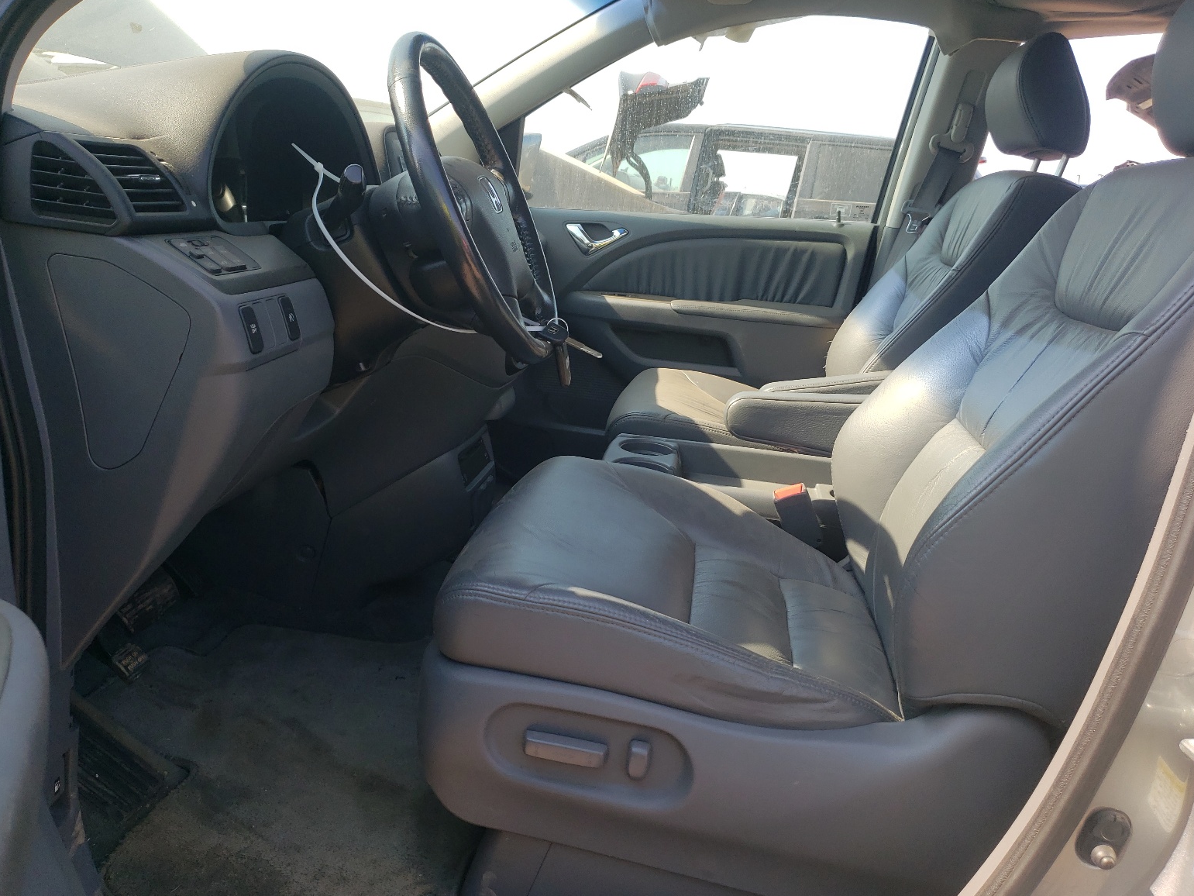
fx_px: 931
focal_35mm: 27
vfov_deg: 51.4
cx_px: 592
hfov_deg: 65.3
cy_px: 439
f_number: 1.5
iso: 50
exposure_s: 1/556
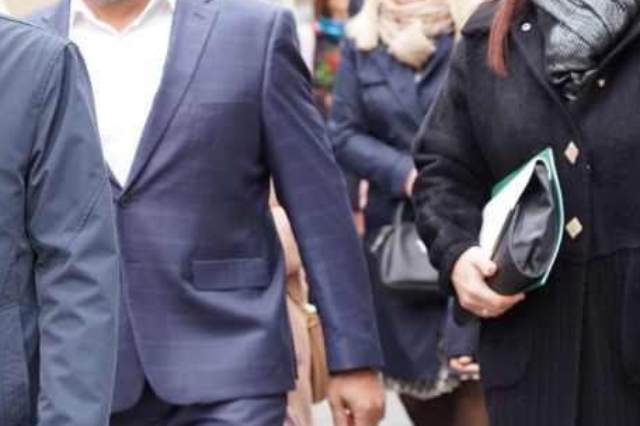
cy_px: 308
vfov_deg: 7.1
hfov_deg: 10.3
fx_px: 3449
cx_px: -223
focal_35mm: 194
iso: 320
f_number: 4
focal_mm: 68
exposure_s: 1/100
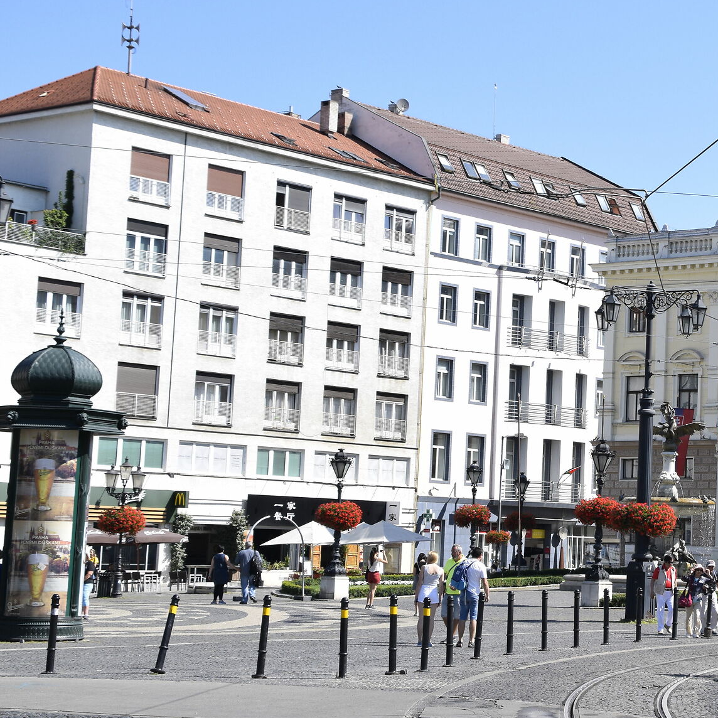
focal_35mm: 83
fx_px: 1945
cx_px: 733
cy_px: 308
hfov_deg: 20.2
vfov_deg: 20.9
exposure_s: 1/320
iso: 200
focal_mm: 31
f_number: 9
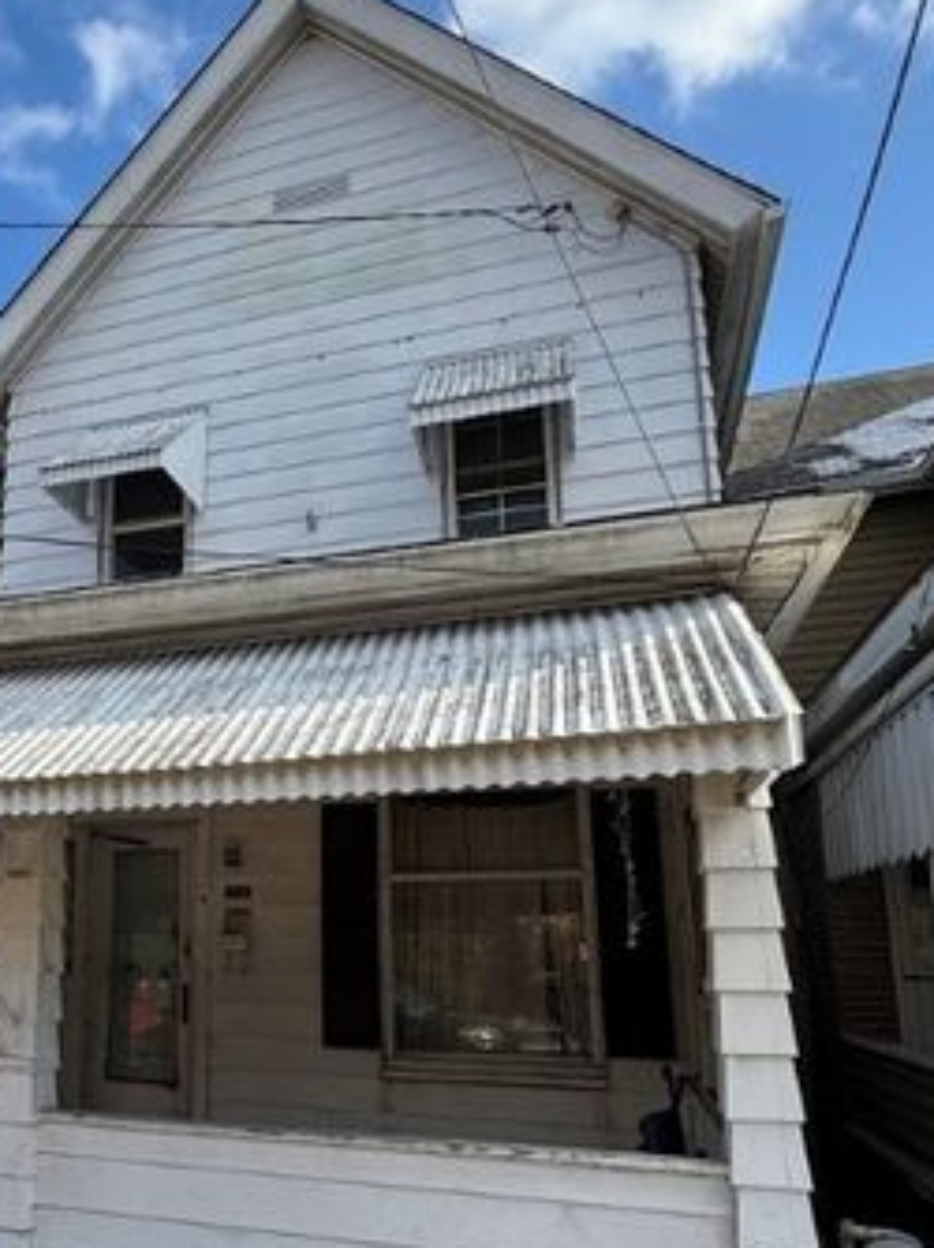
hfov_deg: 47.7
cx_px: 224
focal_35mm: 28
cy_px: 775
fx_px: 1009
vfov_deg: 62.7
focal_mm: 2.22
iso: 50
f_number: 2.2
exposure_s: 1/760
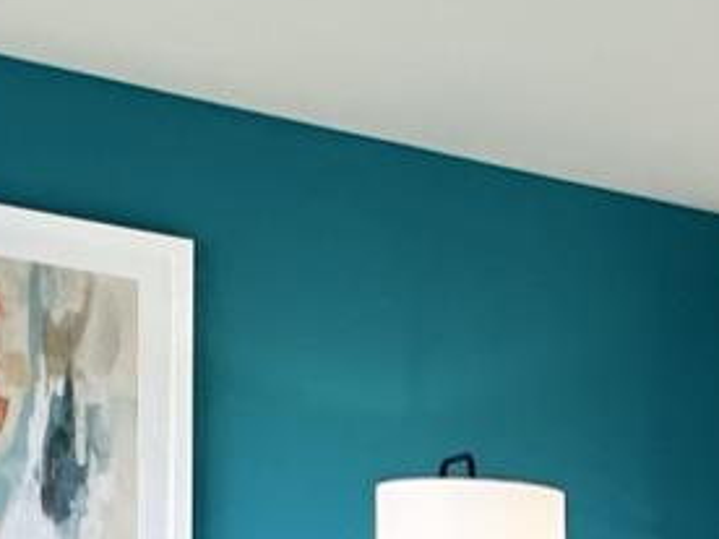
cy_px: 750
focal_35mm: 104
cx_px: 1506
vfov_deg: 13.6
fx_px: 2160
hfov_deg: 14.9
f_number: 2.2
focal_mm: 2.22
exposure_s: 1/60
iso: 200
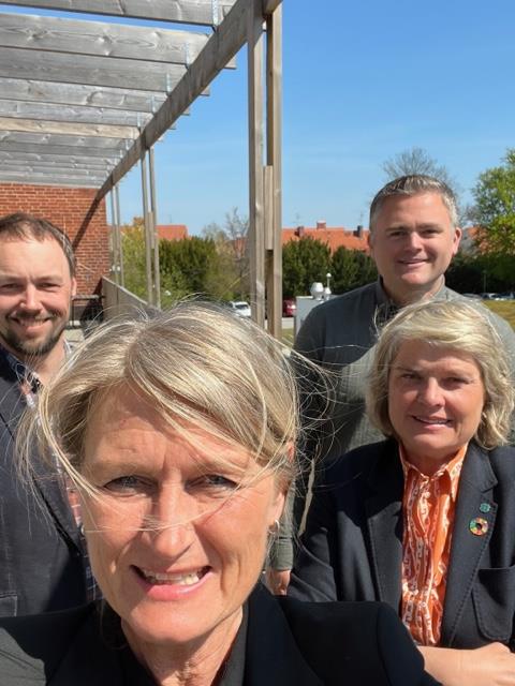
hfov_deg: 46.8
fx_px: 595
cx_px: 258
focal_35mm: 30
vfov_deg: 60.0
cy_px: 343
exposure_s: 1/1080
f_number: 2.2
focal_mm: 2.71
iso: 32
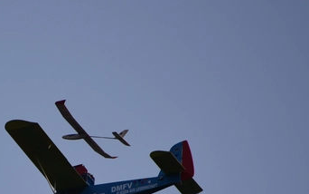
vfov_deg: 1.4
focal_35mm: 916
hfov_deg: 2.3
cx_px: -4
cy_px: 222
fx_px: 7716
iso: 200
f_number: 6.3
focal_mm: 300
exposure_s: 1/640
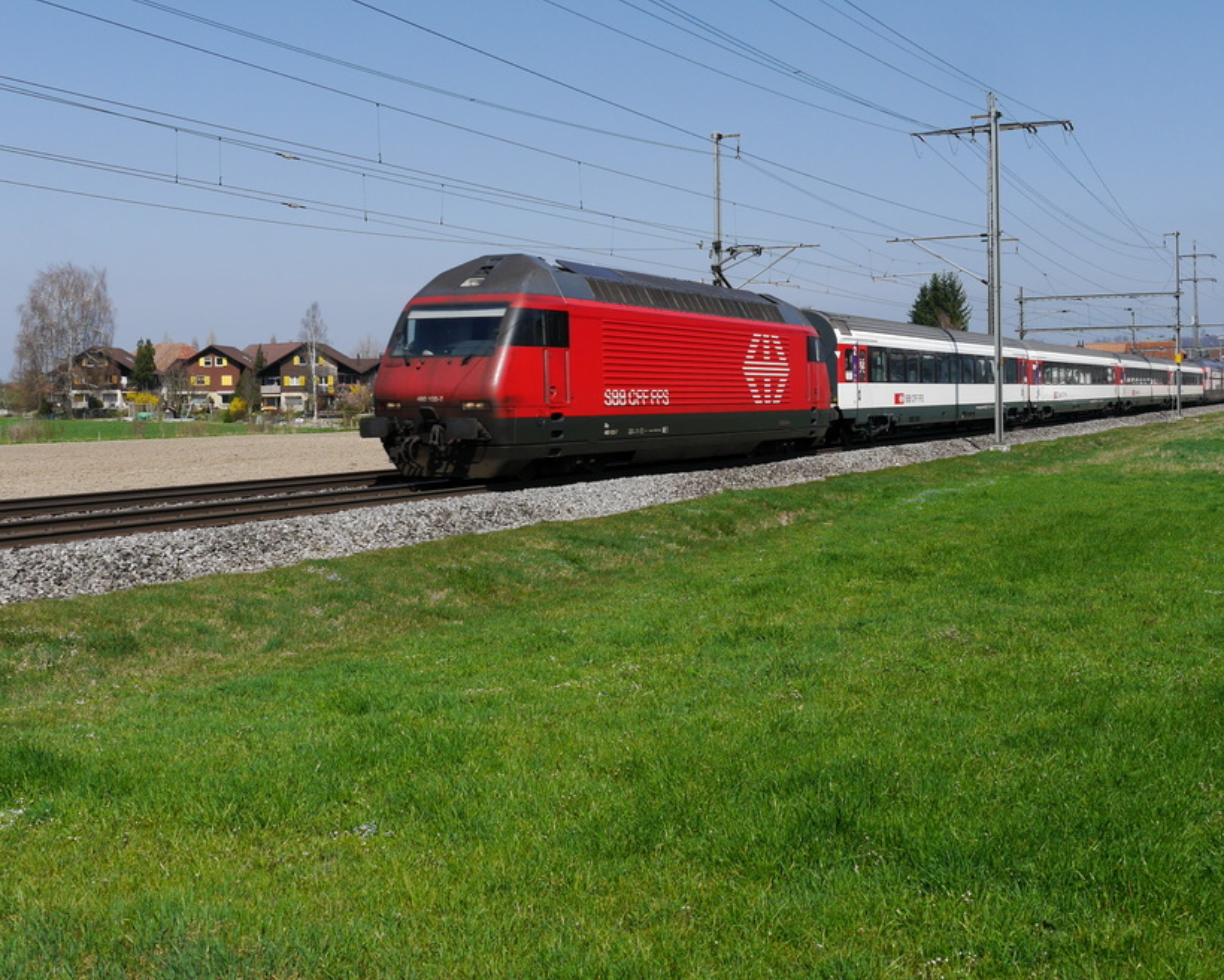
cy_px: 393
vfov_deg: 37.2
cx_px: 652
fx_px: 1449
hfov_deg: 45.8
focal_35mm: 40
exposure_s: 1/500
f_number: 8
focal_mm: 14
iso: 160
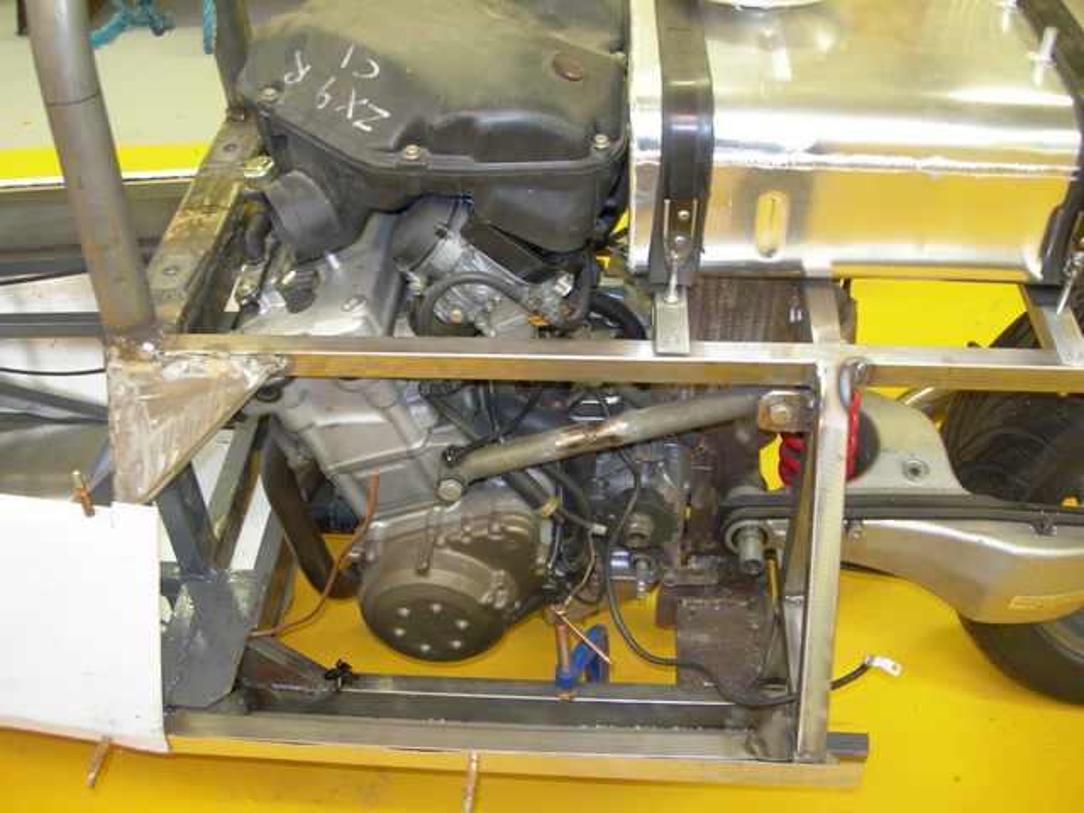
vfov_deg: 37.7
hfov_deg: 49.0
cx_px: 542
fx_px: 1190
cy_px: 406
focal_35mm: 38
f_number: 2.8
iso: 200
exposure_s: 1/13.3
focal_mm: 7.8
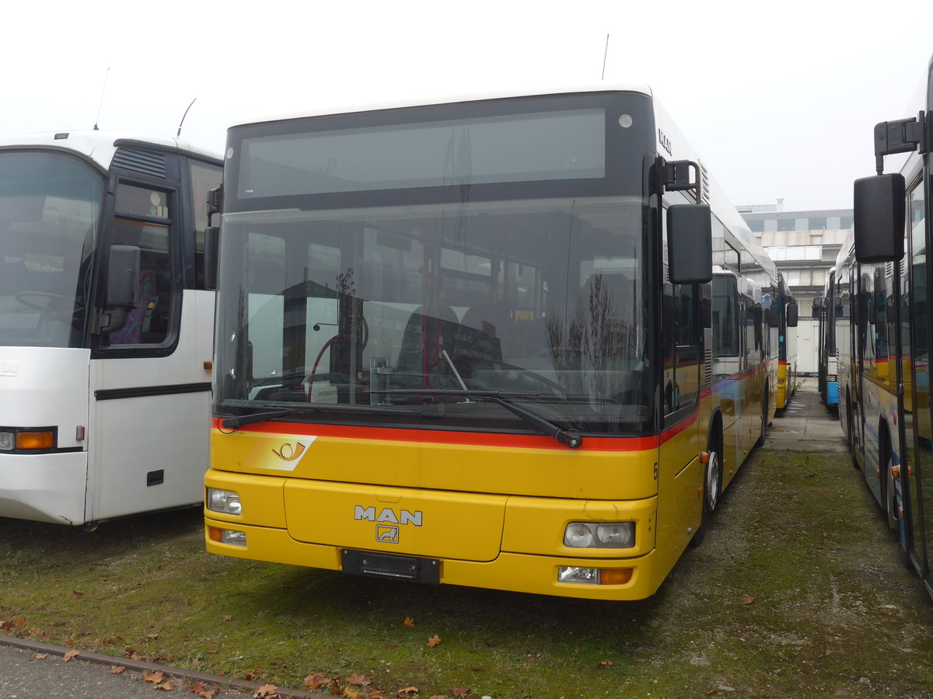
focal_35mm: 34
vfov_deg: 41.8
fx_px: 916
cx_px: 466
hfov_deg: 54.0
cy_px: 350
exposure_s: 1/200
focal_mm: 7
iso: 80
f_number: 2.8
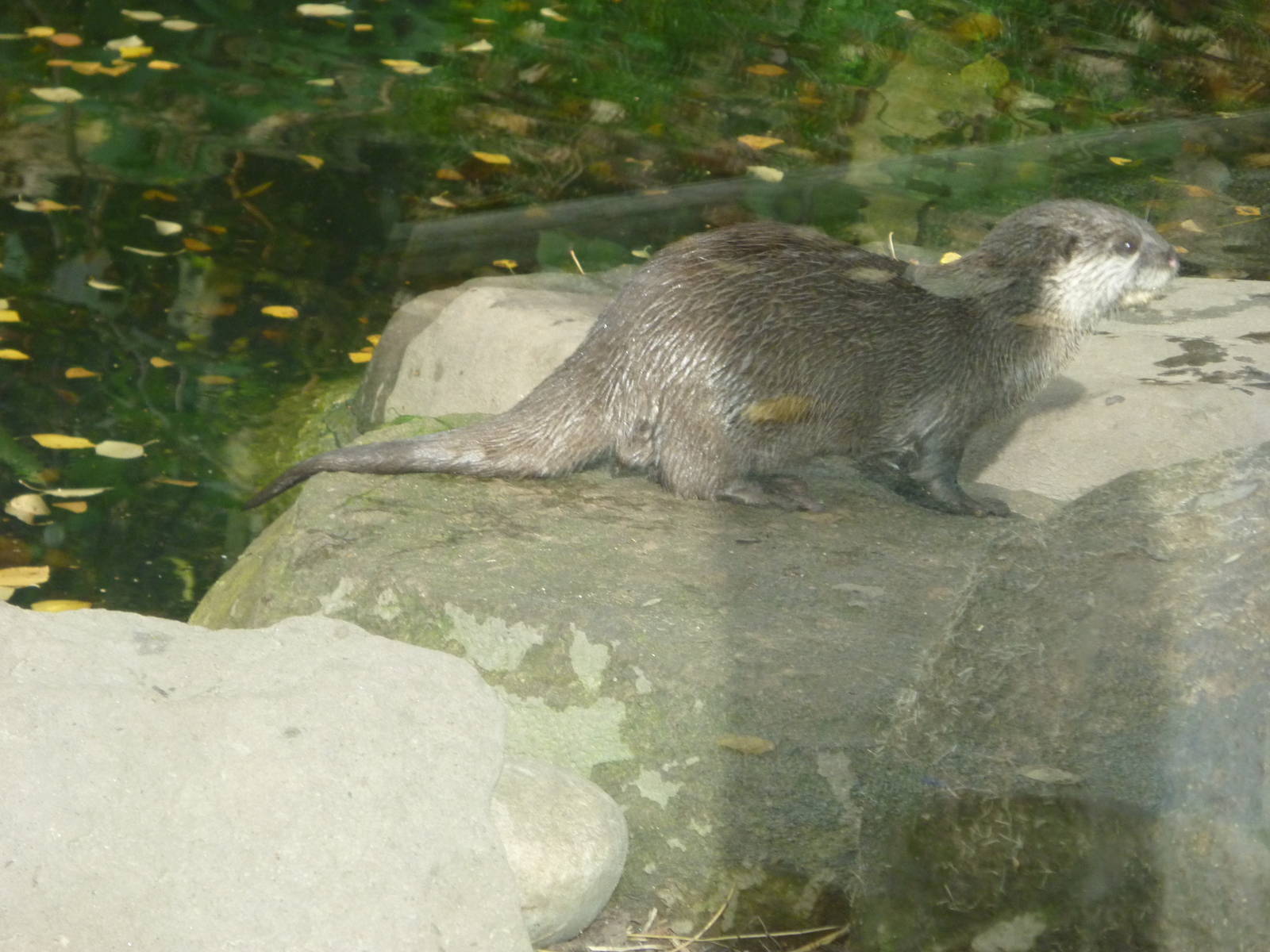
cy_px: 476
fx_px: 7338
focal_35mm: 200
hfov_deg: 9.9
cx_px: 635
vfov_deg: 7.4
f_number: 5.9
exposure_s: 1/125
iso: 320
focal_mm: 36
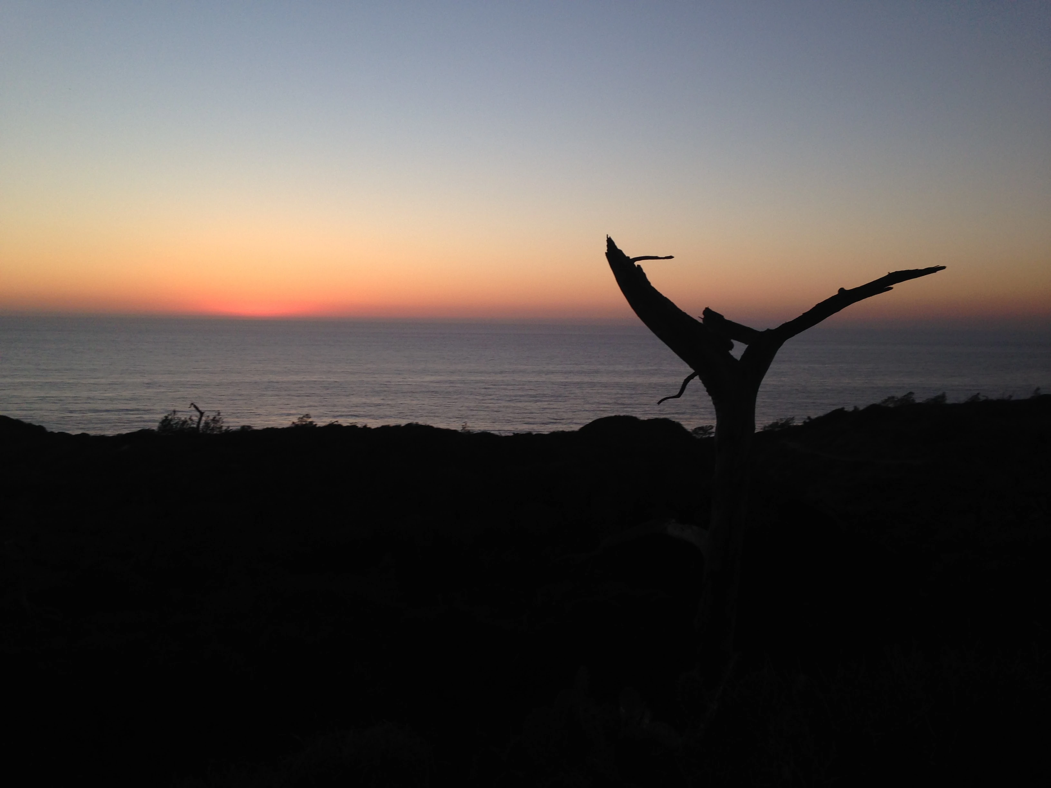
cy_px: 394
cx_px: 526
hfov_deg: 55.4
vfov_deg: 42.9
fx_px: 1002
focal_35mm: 33
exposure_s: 1/236
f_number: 2.4
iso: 50
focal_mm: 4.12
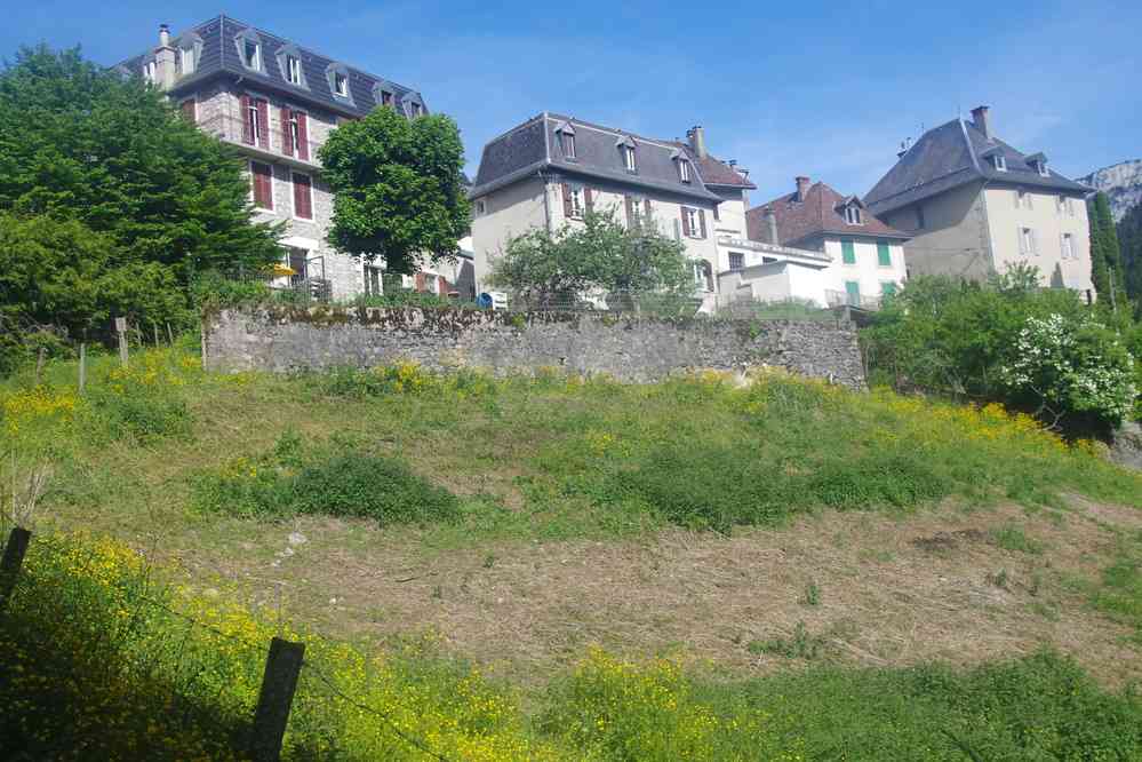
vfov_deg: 36.9
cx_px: 571
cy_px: 381
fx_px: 1142
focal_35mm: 36
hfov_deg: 53.1
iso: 200
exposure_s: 1/80
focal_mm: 24
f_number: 11
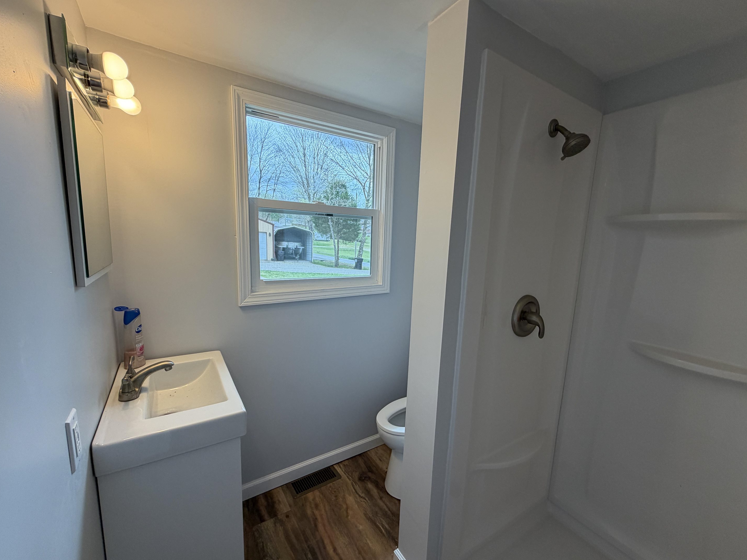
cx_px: 385
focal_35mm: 15
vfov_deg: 81.7
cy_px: 294
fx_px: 324
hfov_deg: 98.1
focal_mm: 2.22
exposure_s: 1/120
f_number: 2.2
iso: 80
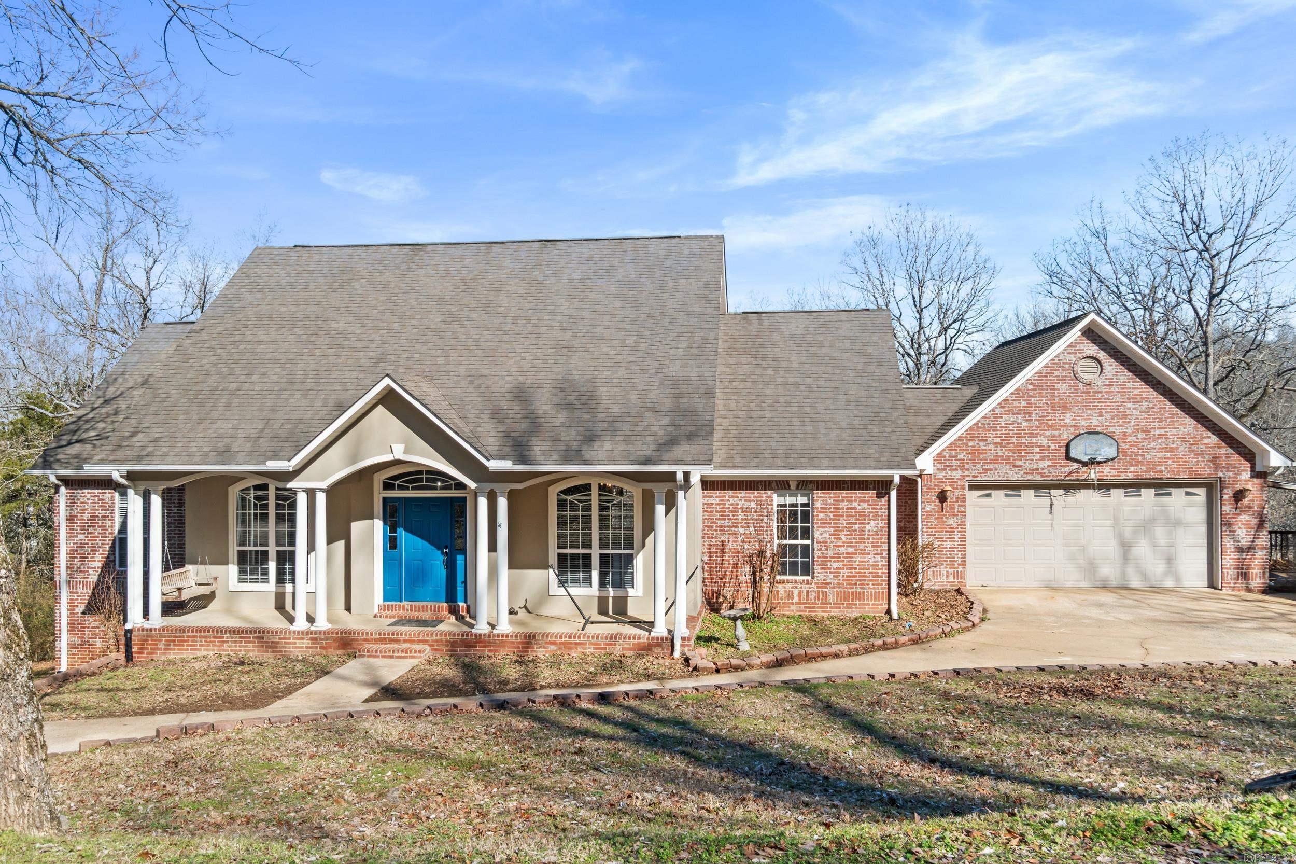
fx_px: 972
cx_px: 648
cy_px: 432
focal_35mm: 27
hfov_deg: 67.4
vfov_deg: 47.9
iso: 250
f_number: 9
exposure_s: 1/200
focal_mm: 18
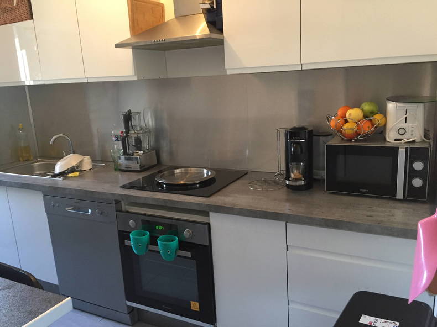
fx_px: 366
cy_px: 164
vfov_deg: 48.2
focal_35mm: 29
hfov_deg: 61.7
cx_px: 218
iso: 200
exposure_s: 1/33
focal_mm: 4.15
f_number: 2.2
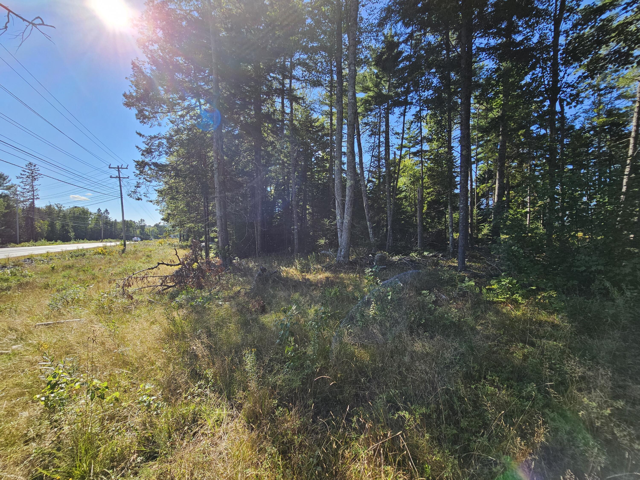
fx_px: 240
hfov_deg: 106.2
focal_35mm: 13
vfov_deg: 89.9
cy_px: 240
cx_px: 320
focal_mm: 2.2
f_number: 2.2
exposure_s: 1/1102
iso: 50
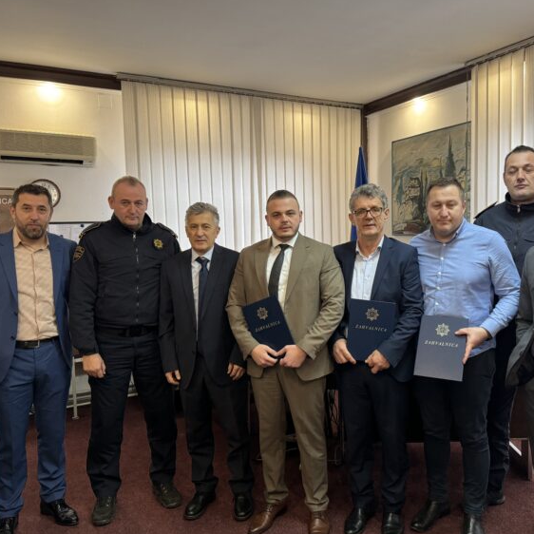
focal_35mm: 29
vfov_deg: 55.6
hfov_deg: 55.5
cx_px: 298
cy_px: 269
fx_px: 506
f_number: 1.78
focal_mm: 6.86
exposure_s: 1/50
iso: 400
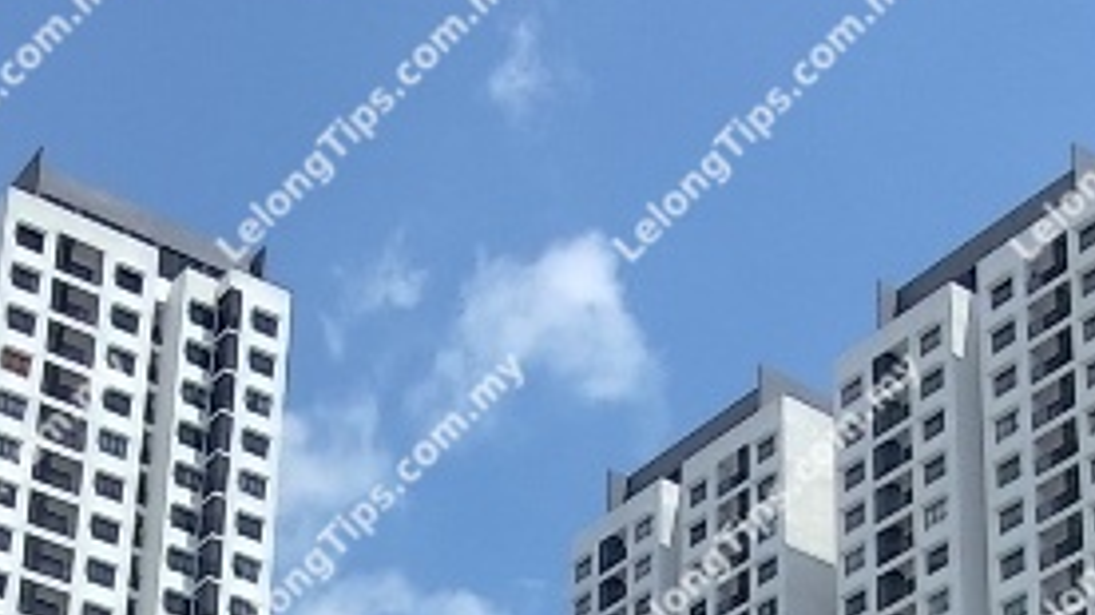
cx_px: 873
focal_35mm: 73
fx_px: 2119
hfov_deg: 28.4
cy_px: 833
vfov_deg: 15.6
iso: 50
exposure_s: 1/2150
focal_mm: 1.65
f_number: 2.2
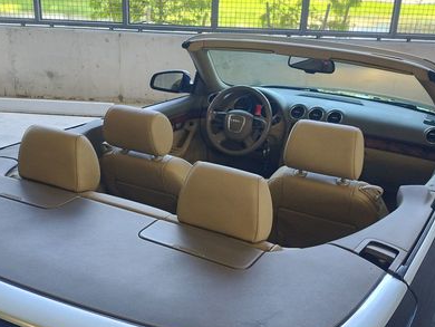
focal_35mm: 41
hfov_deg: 45.7
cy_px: 212
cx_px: 207
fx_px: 516
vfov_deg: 34.9
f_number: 1.7
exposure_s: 1/120
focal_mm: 4.71
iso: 100
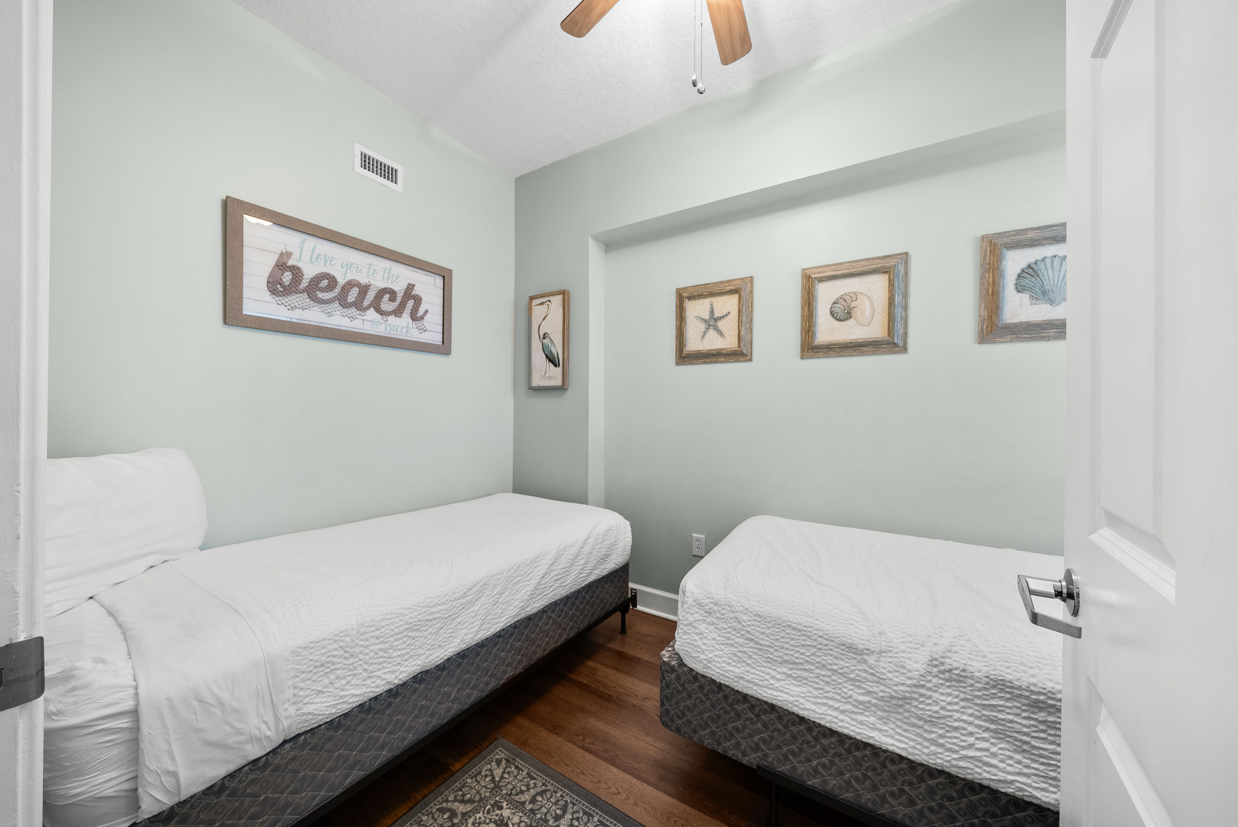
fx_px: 413
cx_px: 619
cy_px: 414
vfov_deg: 90.1
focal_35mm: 12
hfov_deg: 112.6
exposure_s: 2
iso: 400
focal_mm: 12
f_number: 8
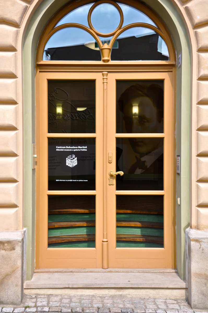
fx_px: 521
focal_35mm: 60
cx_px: 104
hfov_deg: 22.6
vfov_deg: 33.4
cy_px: 156
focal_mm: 40
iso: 200
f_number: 8
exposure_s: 1/250
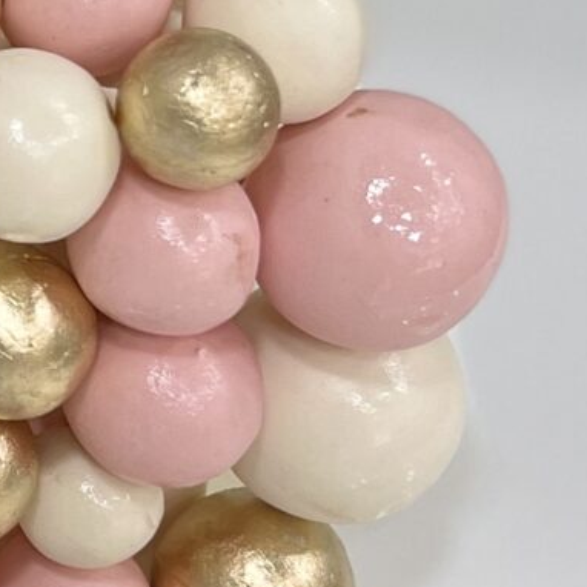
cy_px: -29
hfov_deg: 10.7
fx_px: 2955
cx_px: -459
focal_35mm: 154
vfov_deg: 11.2
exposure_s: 1/100
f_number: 1.6
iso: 64
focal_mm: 5.1
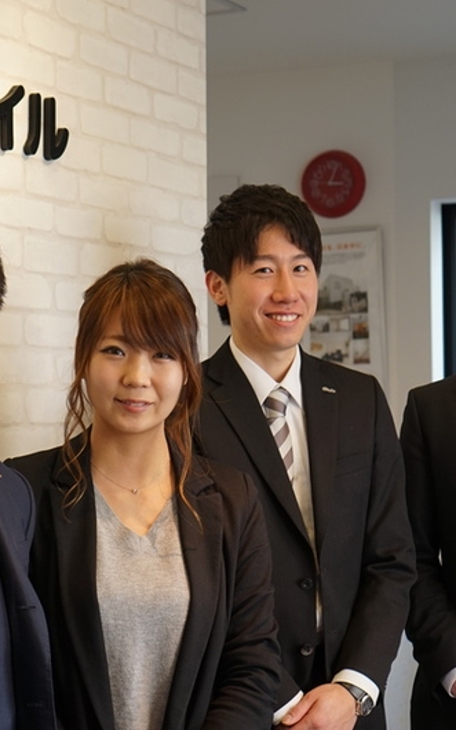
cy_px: 366
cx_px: 183
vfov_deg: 25.8
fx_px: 1592
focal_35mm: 80
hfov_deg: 16.3
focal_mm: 35
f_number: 4
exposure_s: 1/60
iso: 200
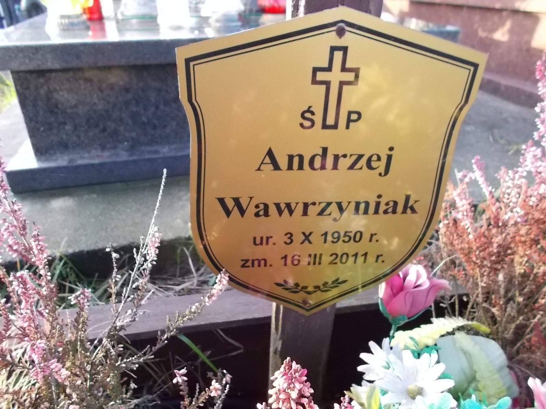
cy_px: 204
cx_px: 273
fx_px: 410
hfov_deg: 67.3
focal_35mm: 26
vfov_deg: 53.1
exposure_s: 1/200
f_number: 3.2
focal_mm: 4.6
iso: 400
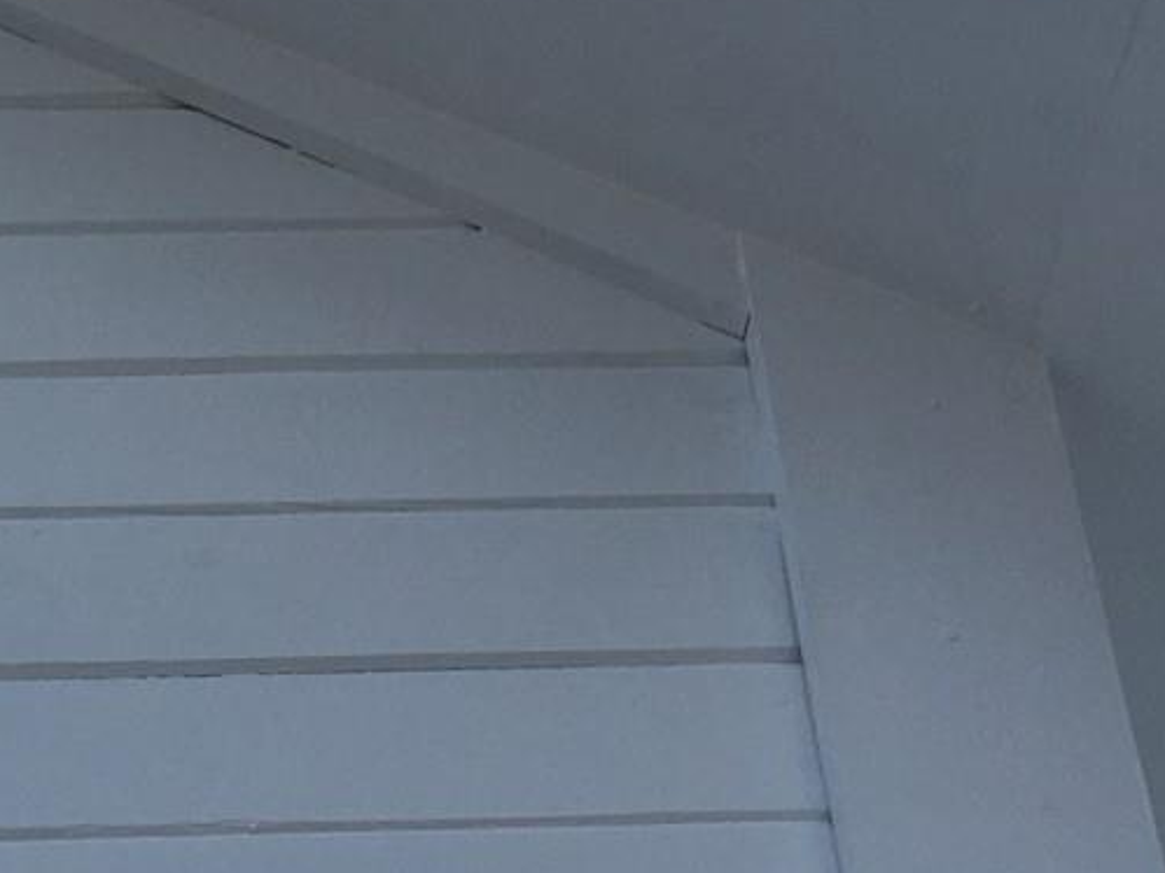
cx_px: 16
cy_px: 488
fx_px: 4004
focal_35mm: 119
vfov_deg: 12.4
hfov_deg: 16.2
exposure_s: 1/1083
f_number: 2.2
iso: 25
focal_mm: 4.15
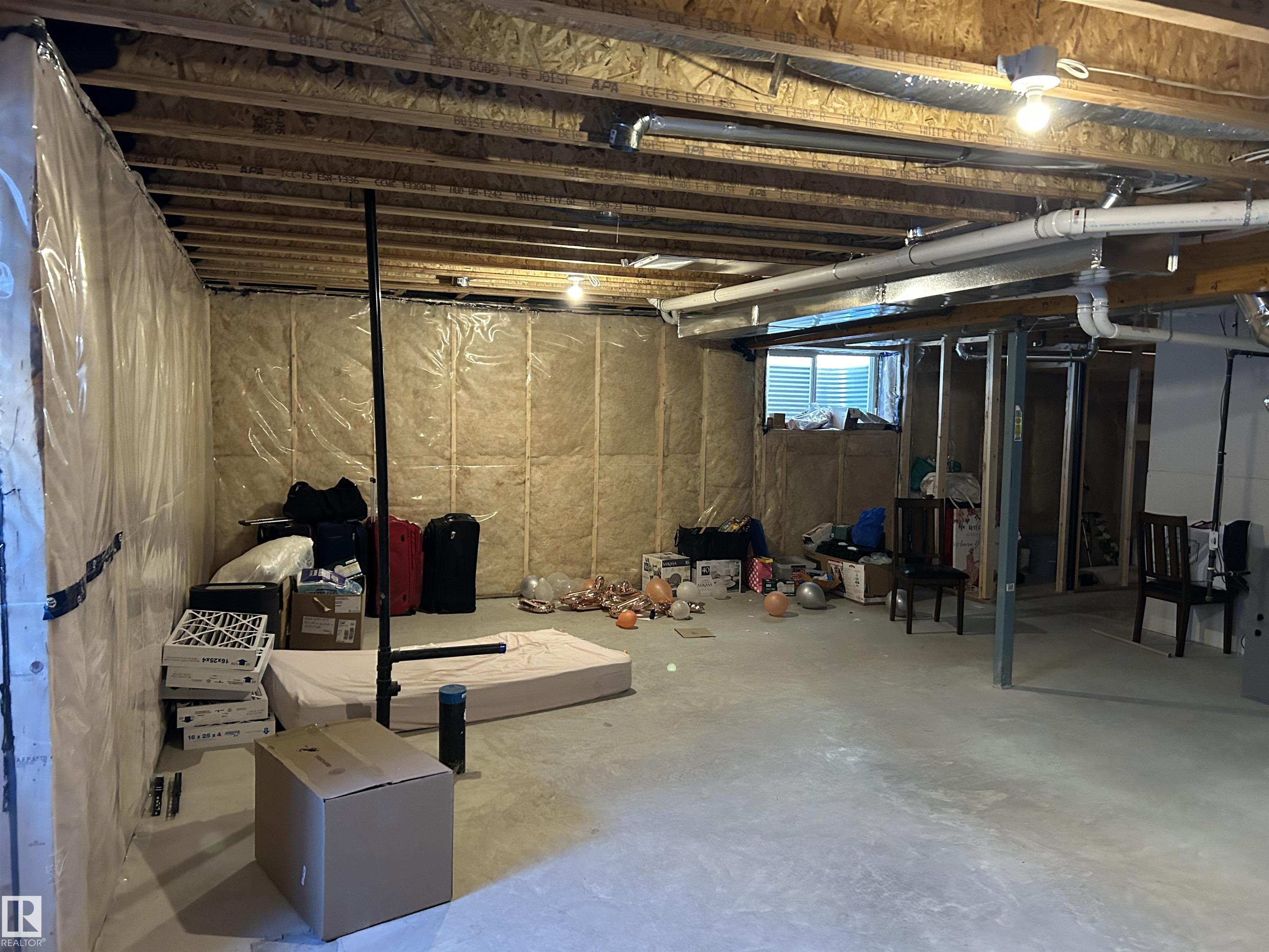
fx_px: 953
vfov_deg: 53.1
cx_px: 634
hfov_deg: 67.3
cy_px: 476
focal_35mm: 26
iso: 500
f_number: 1.5
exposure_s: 1/40
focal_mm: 5.7
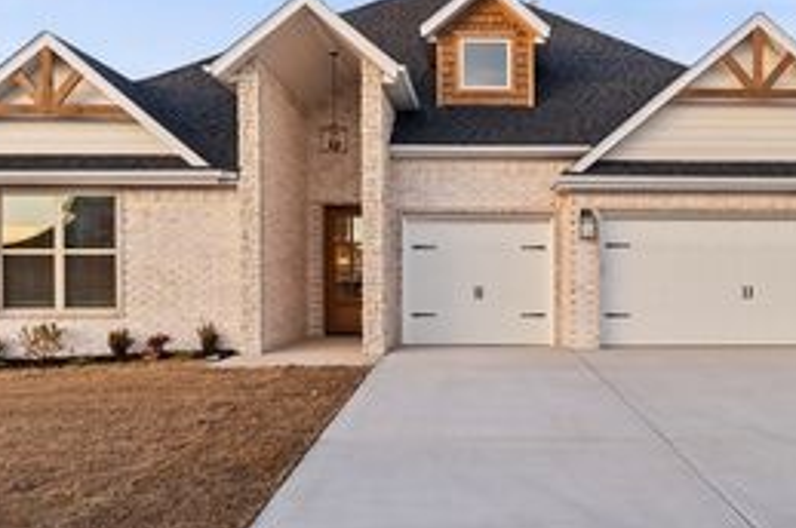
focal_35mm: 29
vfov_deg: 44.6
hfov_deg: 63.1
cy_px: 204
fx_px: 640
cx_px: 483
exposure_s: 1/400
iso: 1250
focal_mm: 15
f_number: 6.3
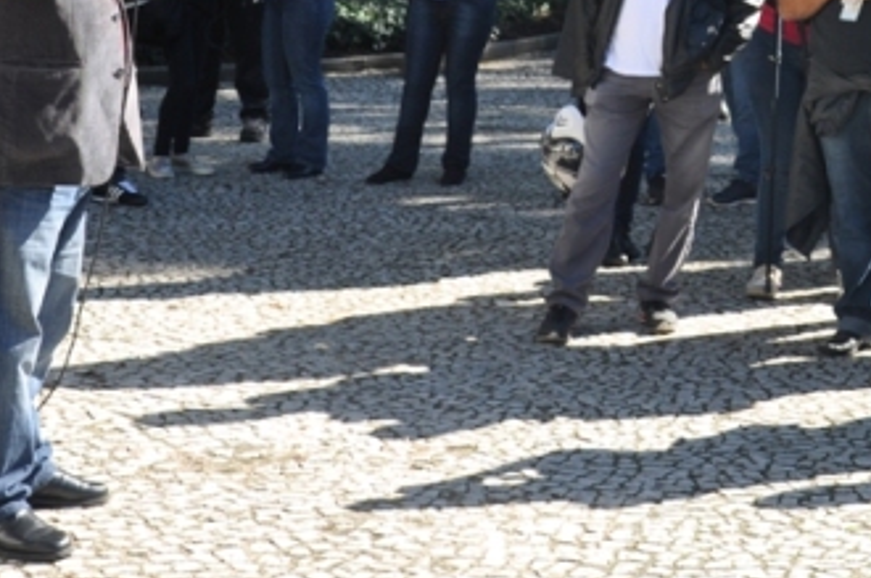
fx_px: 2633
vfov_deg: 12.4
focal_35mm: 109
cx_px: 826
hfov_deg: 18.4
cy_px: -9
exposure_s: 1/200
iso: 200
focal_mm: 30
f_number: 7.1
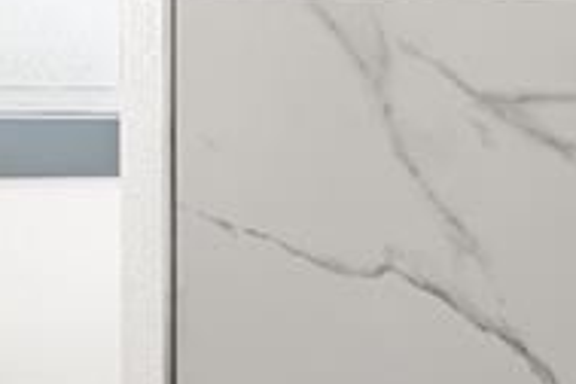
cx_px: 213
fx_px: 1216
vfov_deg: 17.9
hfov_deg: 26.6
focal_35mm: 76
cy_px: 119
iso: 200
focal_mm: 14
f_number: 10
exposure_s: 1/1.25
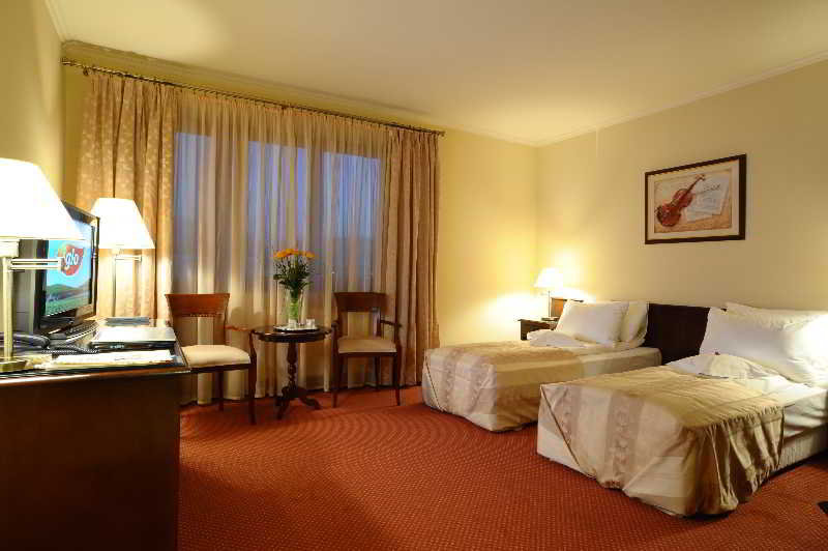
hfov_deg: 84.0
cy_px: 276
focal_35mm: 20
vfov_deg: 61.8
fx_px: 460
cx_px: 414
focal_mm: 20
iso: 800
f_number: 8
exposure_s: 1/3
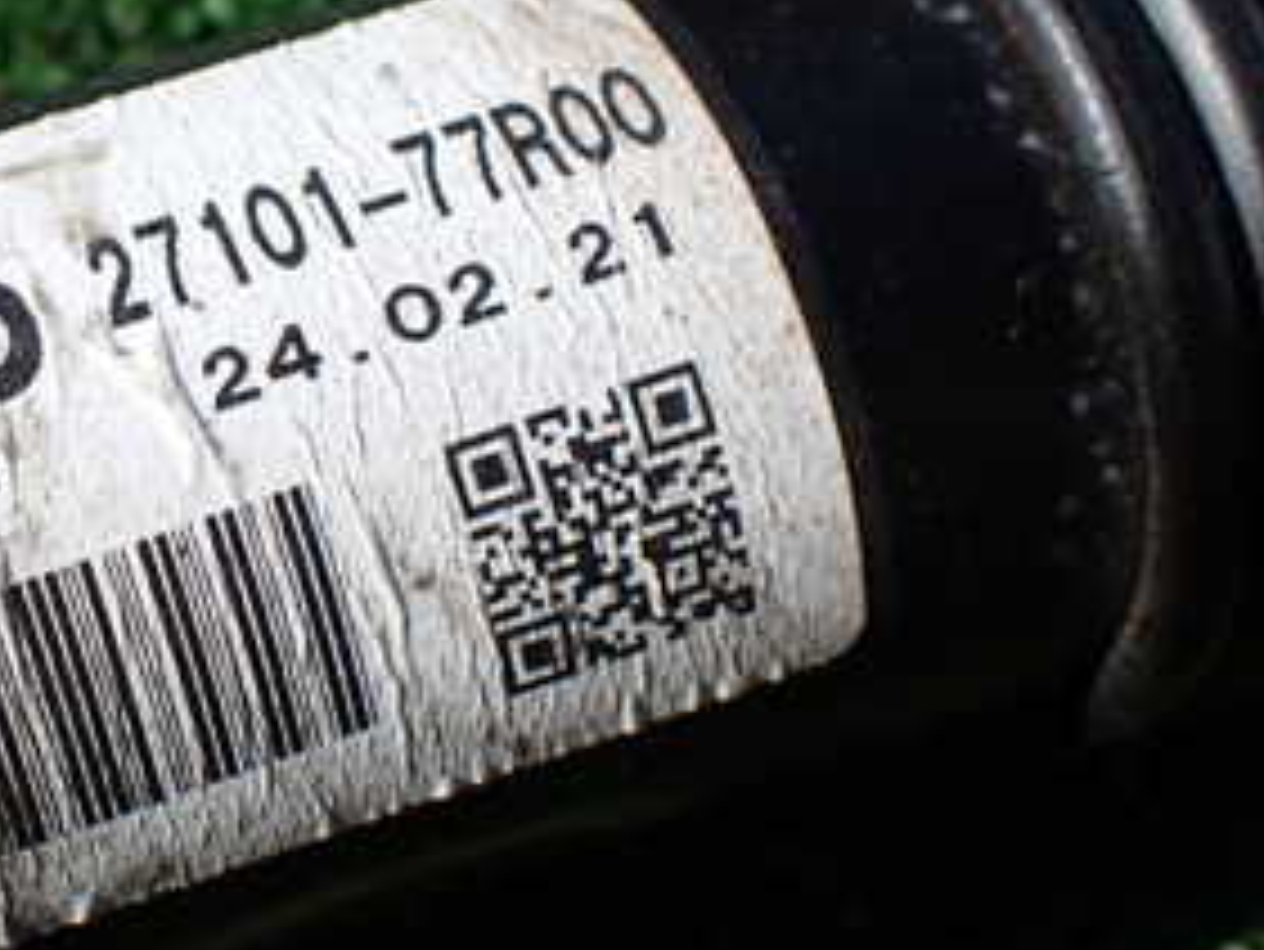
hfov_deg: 28.5
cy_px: 428
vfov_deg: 22.9
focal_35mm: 64
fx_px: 2338
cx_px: 27
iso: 100
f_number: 9
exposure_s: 1/160
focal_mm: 5.4
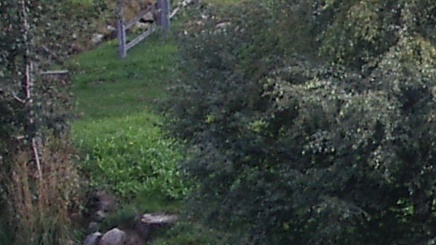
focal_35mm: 343
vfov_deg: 3.5
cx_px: 773
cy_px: -2
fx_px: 3966
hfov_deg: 6.2
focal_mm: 13.3
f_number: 4.2
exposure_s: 1/100
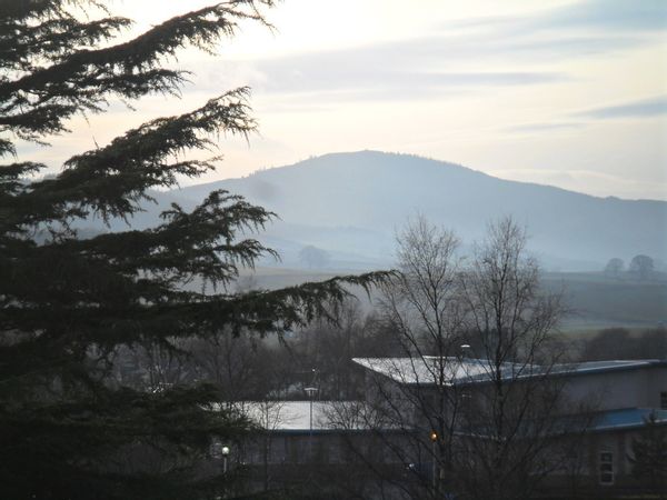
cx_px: 334
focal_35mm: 135
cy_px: 250
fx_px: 2601
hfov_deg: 14.6
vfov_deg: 11.0
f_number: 5.9
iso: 100
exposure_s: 1/180
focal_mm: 24.5
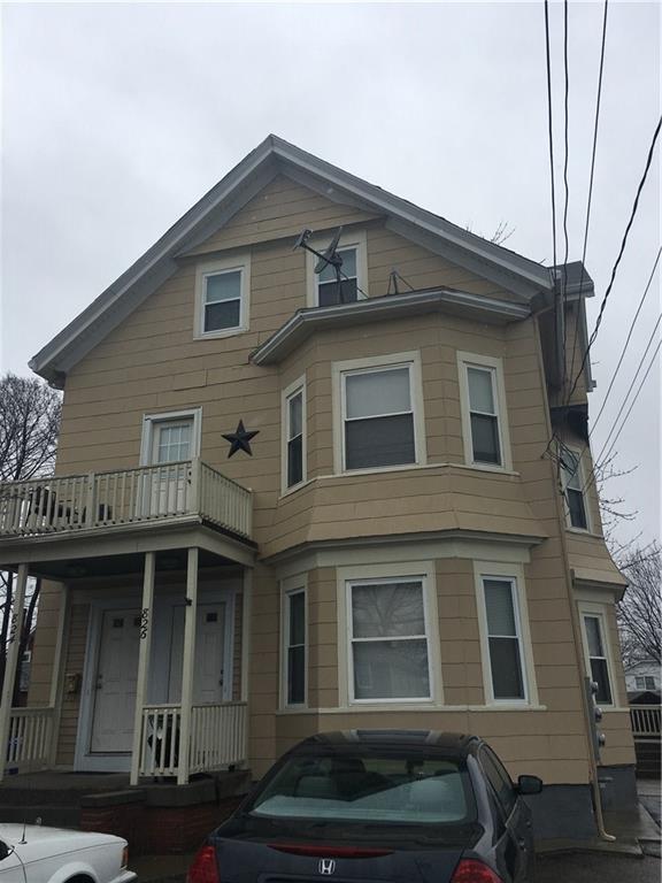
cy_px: 442
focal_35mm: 29
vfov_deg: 61.7
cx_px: 331
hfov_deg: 48.2
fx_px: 739
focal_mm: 4.15
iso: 25
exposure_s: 1/1326
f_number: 2.2
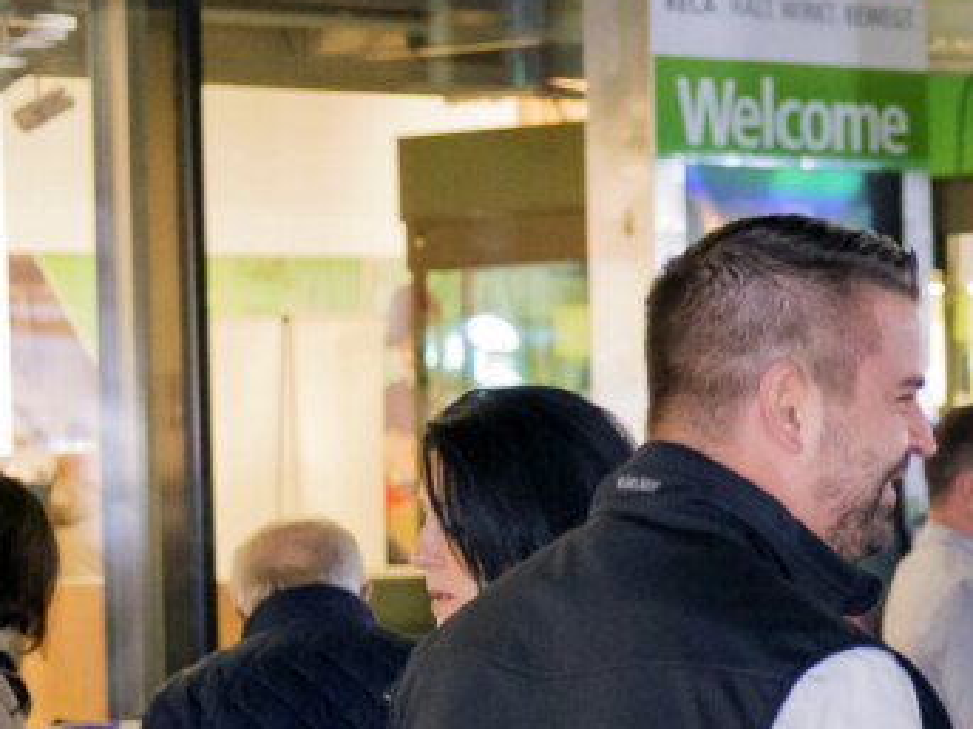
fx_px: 4917
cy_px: 424
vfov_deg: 8.5
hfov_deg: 10.7
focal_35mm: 175
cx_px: 1634
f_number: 1.7
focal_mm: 25
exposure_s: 1/100
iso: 2000
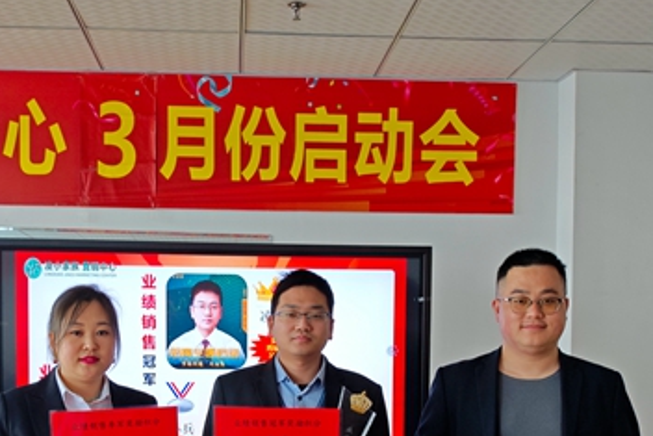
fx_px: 925
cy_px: 370
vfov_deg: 25.9
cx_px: 297
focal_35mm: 51
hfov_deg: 38.8
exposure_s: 1/50.1
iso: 125
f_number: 2.8
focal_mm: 6.68
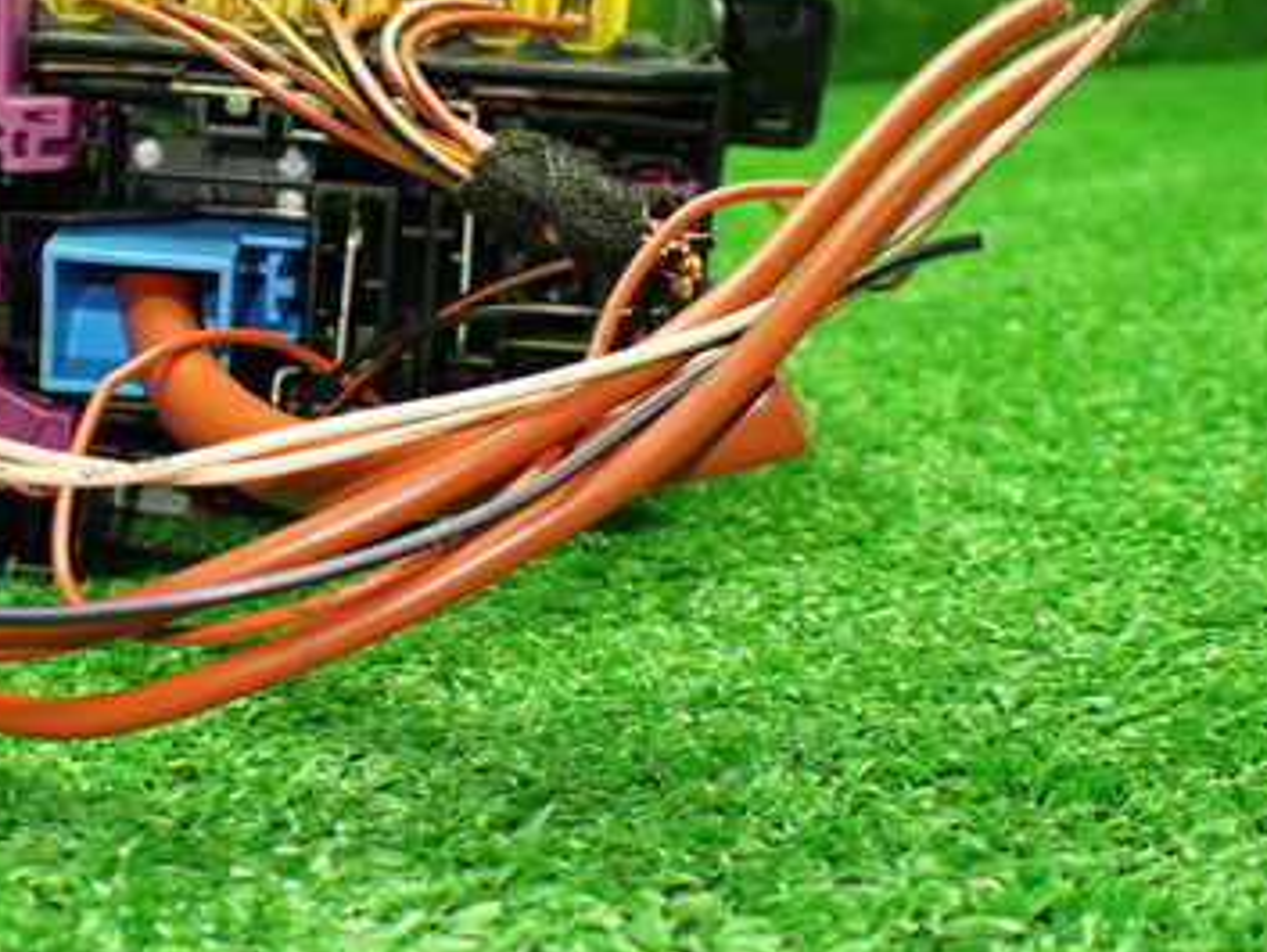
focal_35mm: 51
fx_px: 1867
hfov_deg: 36.0
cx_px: 215
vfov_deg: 28.4
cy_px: 305
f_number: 2.3
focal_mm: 5.4
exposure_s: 1/125
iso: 800
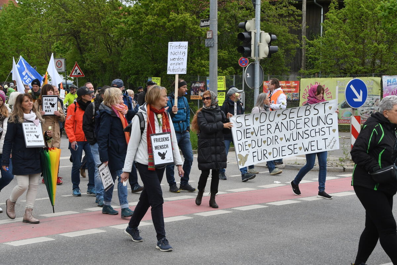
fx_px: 827
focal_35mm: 75
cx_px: 198
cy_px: 132
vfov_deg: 18.2
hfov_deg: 27.0
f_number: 11
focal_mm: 50
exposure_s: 1/250
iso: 640
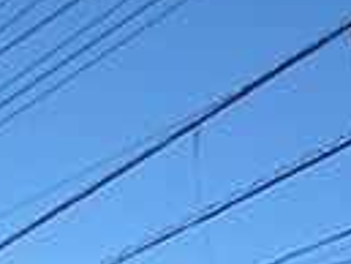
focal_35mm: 99
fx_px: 1005
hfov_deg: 14.5
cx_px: 797
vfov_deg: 13.0
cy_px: 528
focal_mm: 3.58
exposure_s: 1/500
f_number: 5
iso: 100
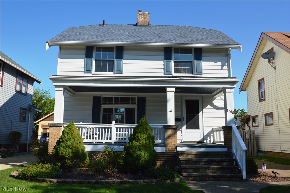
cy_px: 96
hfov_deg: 62.0
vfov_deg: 43.5
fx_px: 241
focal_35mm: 30
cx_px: 145
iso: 100
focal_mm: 20
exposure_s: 1/250
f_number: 8
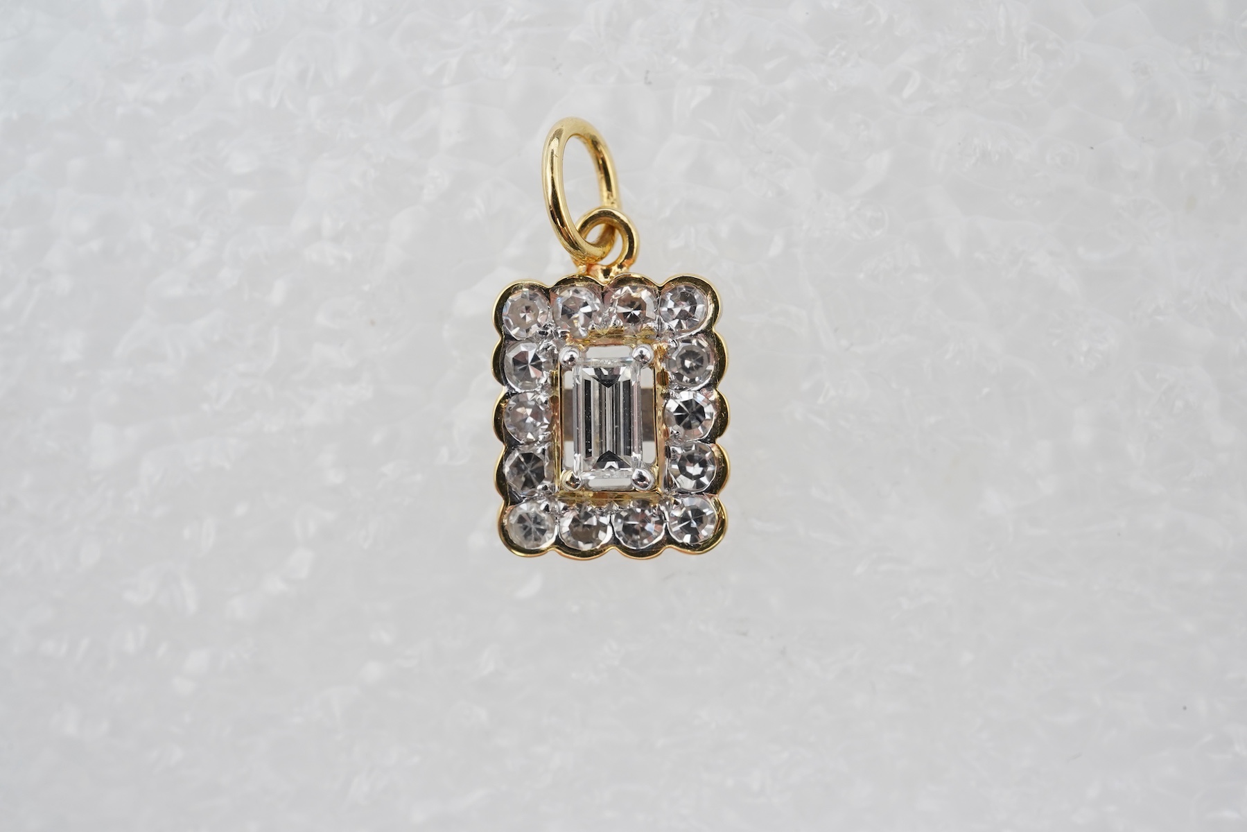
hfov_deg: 43.6
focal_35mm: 45
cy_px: 416
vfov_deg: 29.9
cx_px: 624
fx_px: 1559
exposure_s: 1/125
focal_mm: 30
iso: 640
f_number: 16
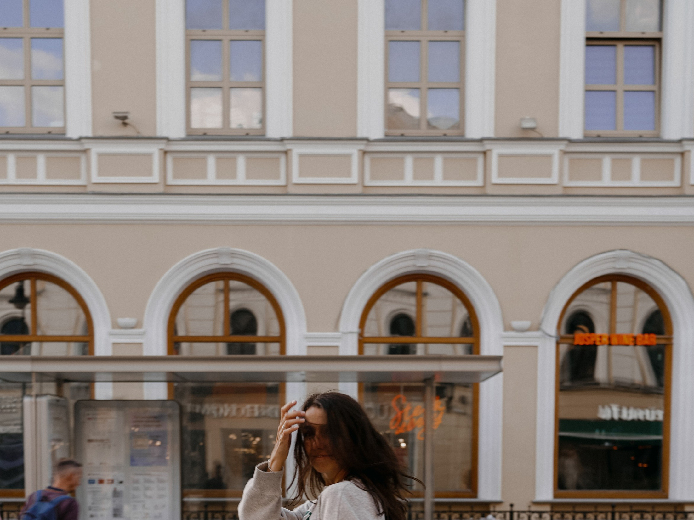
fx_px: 1343
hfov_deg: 29.0
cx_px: 319
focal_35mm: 67
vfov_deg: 20.8
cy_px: 589
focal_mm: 40
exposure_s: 1/60
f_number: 4
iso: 100
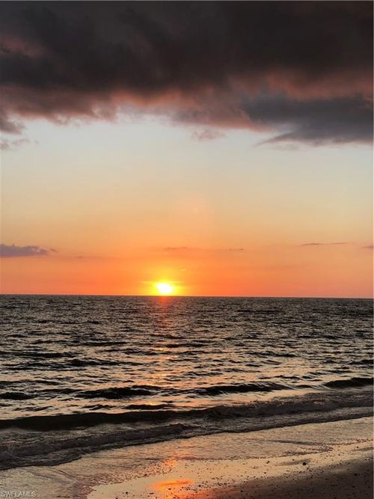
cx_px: 187
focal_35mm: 52
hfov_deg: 28.0
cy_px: 250
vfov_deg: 36.8
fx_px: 749
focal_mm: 6
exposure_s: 1/249
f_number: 2.4
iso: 16
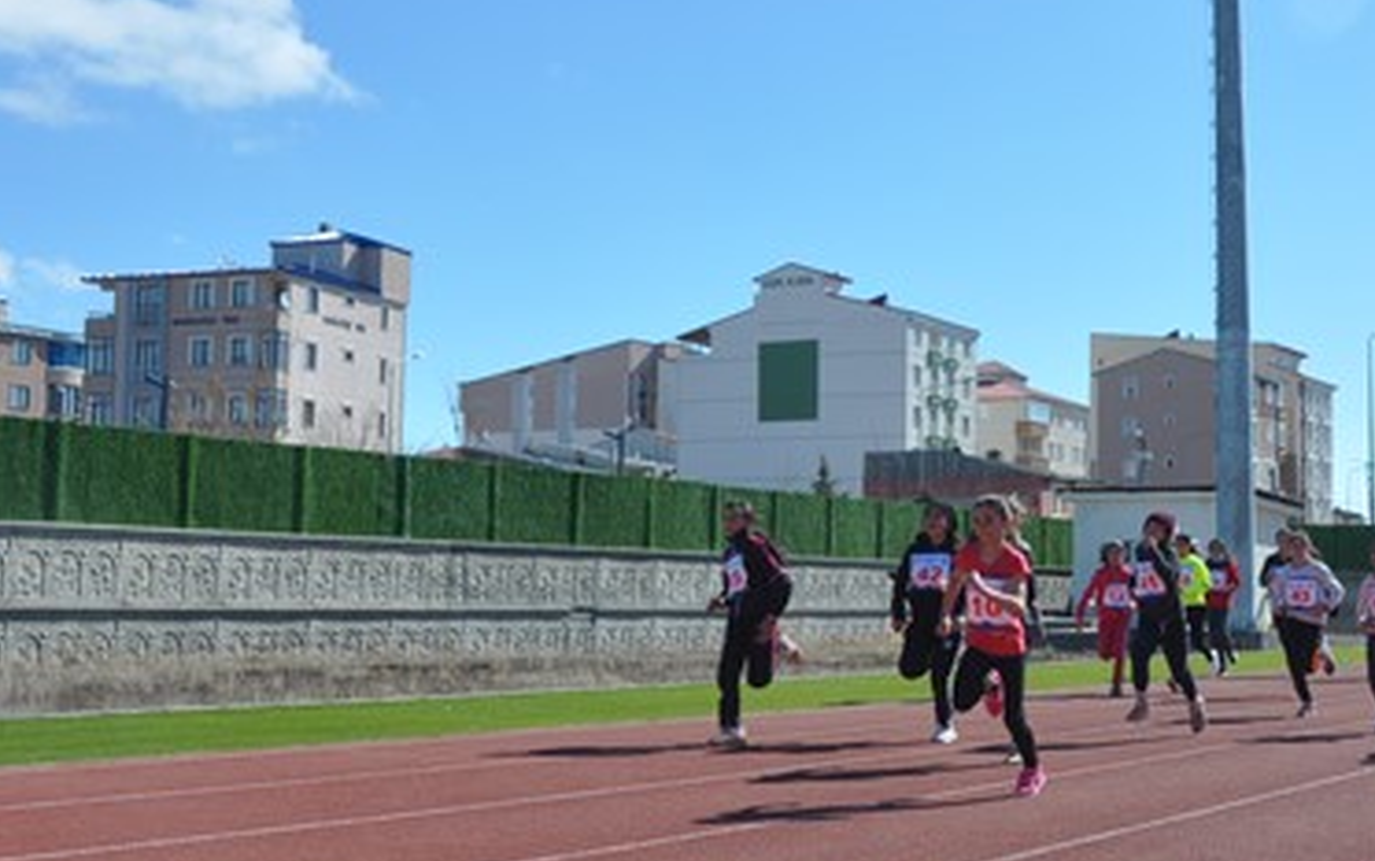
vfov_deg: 26.9
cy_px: 477
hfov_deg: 41.6
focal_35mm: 48
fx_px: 1800
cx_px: 843
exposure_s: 1/320
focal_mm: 18
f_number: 9
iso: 200
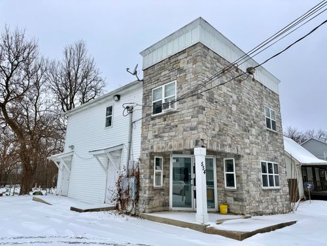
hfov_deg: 71.6
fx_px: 227
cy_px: 123
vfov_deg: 56.8
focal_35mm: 24
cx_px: 164
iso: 80
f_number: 1.78
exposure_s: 1/3145
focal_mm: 6.76
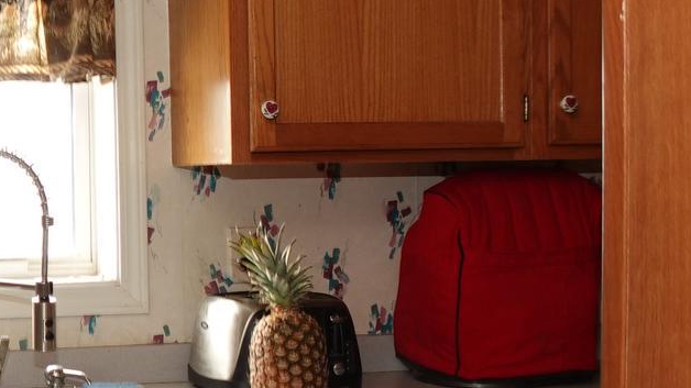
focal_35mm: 82
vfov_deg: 14.7
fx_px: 1502
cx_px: -171
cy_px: 259
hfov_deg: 23.4
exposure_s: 1/30
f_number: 2.5
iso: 125
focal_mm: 9.4
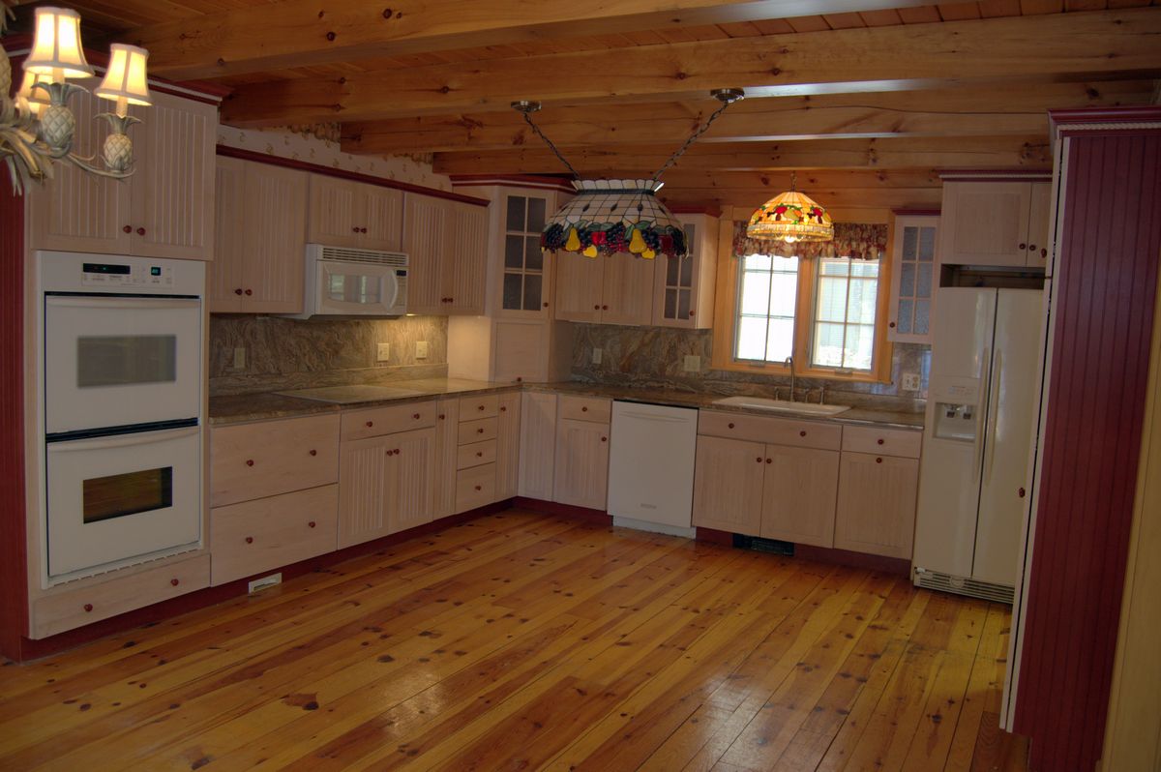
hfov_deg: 67.4
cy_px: 386
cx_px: 580
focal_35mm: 27
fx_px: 870
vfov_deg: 47.9
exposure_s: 1/60
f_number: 4
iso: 500
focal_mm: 18
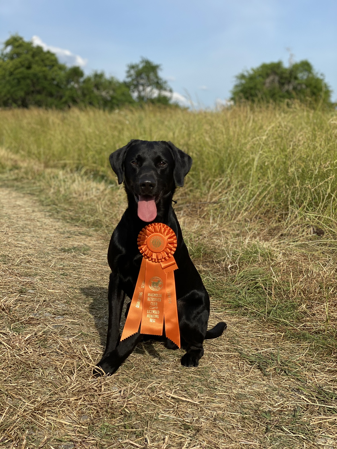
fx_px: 675
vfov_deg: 36.8
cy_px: 224
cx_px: 168
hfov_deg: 28.0
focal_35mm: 52
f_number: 2
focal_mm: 6
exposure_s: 1/1546
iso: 20
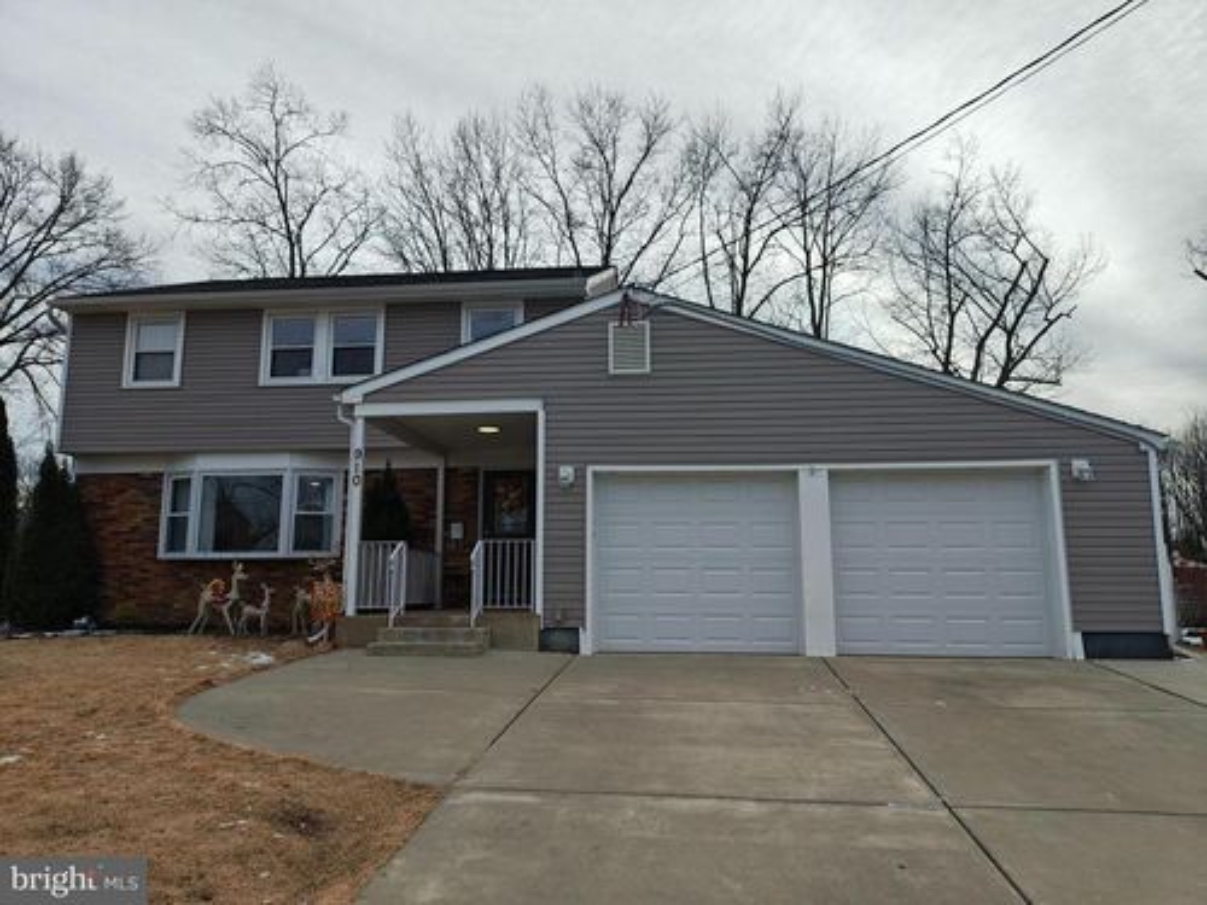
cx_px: 604
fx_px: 872
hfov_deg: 69.4
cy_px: 452
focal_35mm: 25
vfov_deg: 54.9
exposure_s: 1/476
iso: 100
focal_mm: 4.68
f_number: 1.7
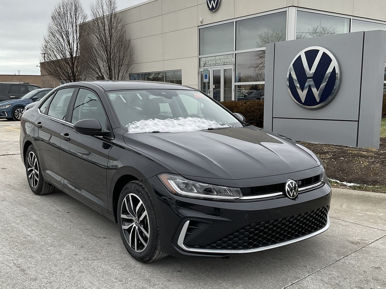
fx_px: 323
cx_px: 193
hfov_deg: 61.7
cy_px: 144
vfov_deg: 48.2
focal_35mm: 29
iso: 16
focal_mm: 3
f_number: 1.8
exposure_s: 1/122
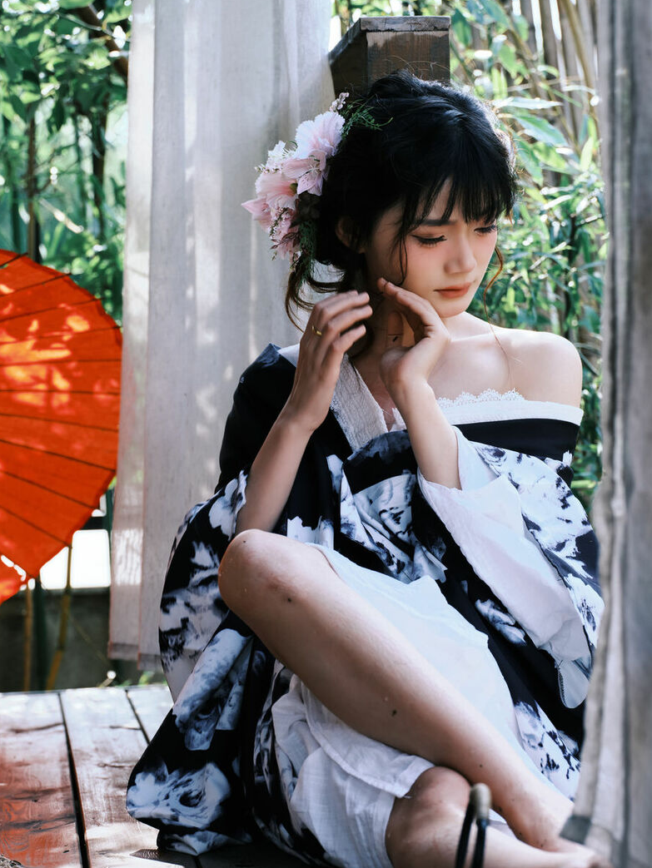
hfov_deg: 14.0
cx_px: 306
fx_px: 2660
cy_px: 570
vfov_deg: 18.5
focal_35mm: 106
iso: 500
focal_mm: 100
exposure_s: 1/160
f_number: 7.1
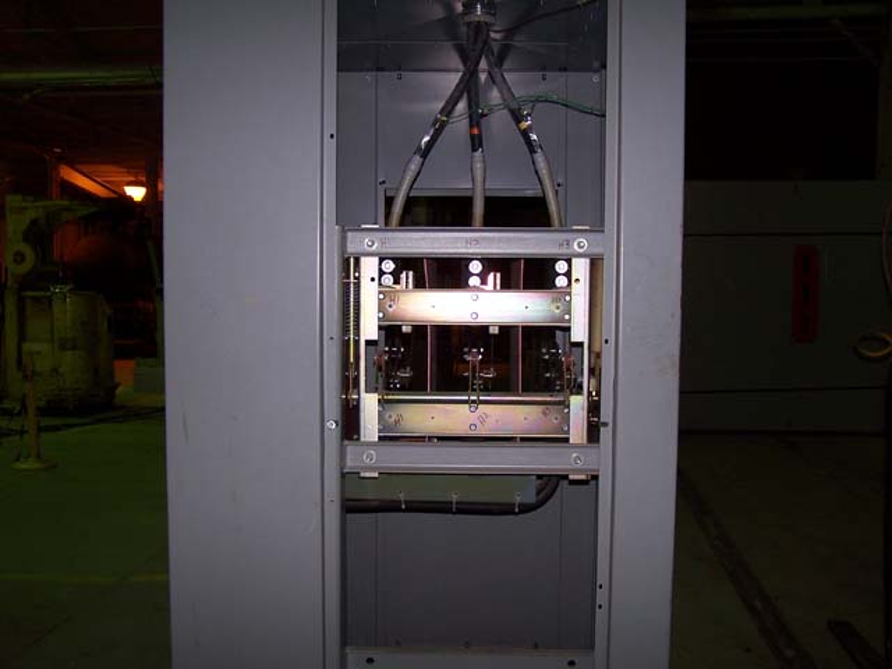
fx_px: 979
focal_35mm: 38
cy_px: 334
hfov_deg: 49.0
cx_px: 446
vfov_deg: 37.7
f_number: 2.8
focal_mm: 6.3
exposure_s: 1/60
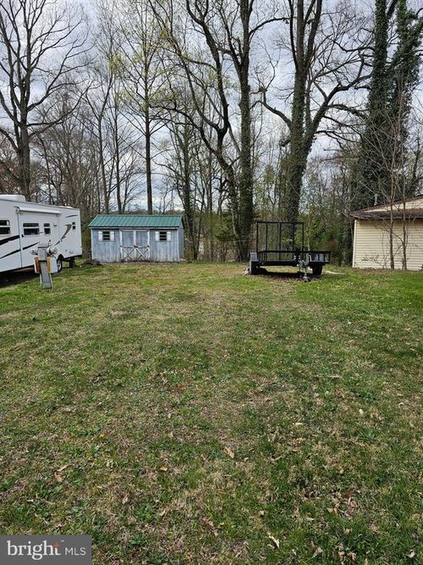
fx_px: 375
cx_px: 212
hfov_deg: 58.9
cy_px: 282
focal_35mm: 23
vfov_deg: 73.9
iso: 16
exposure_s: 1/489
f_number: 1.7
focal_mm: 6.3
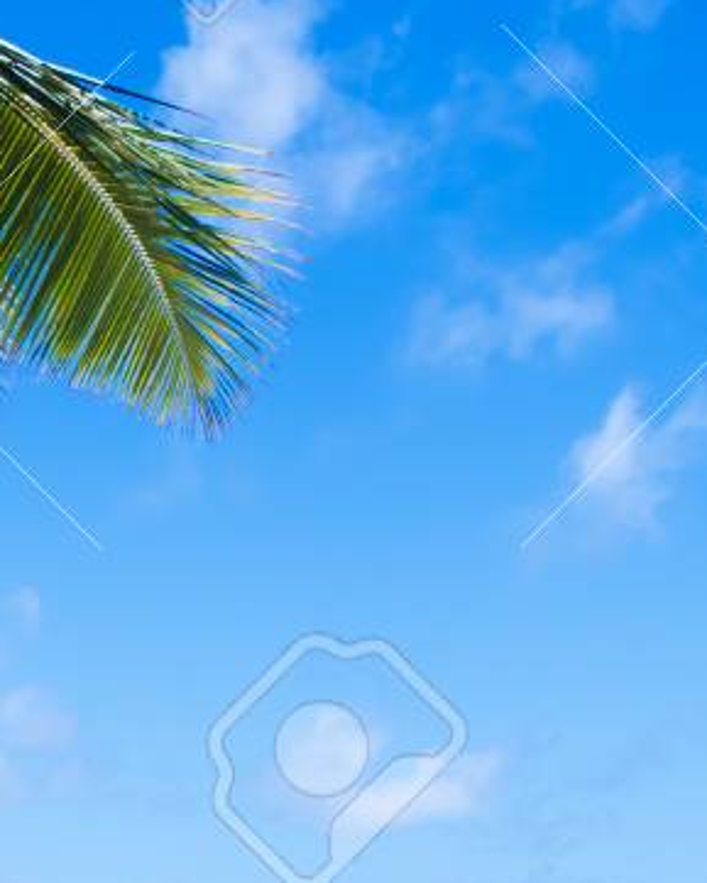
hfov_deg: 16.2
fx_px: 2379
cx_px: -132
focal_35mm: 91
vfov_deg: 20.9
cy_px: 656
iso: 200
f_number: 3.5
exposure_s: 1/2000
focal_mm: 18
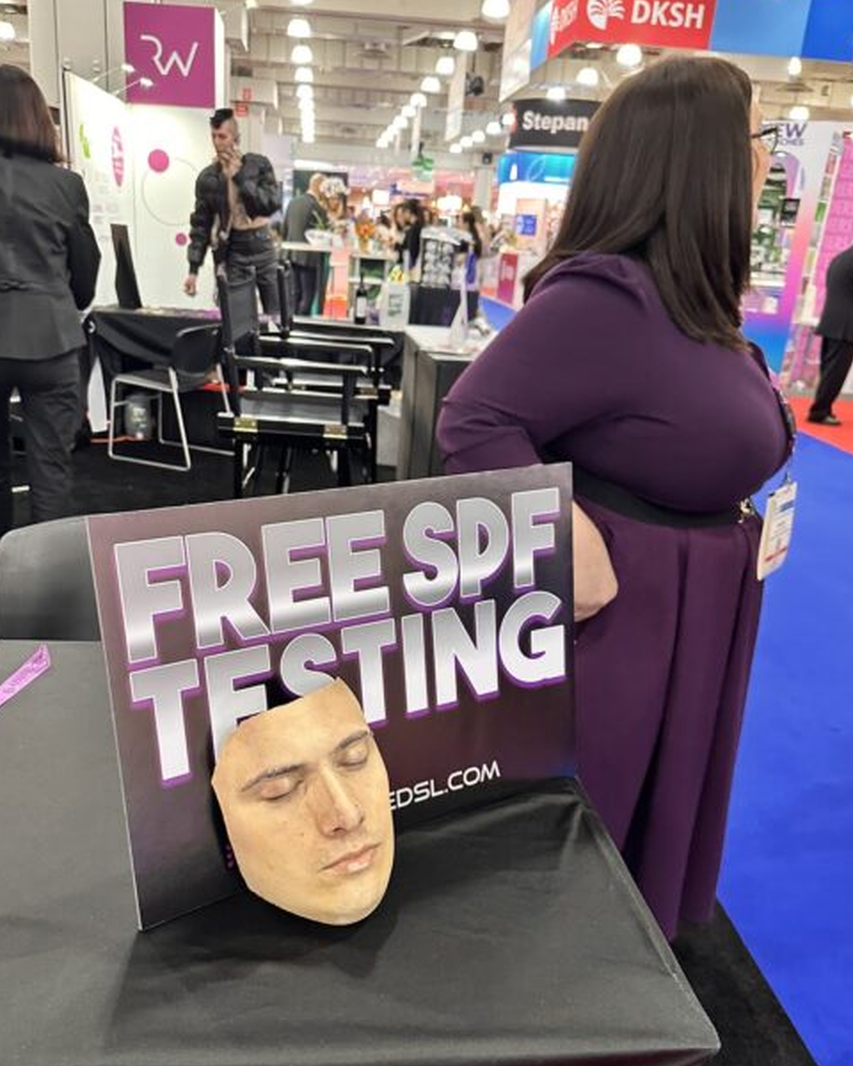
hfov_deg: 48.4
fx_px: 947
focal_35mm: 30
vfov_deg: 58.3
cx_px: 375
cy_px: 636
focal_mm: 6.86
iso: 400
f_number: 1.78
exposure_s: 1/60
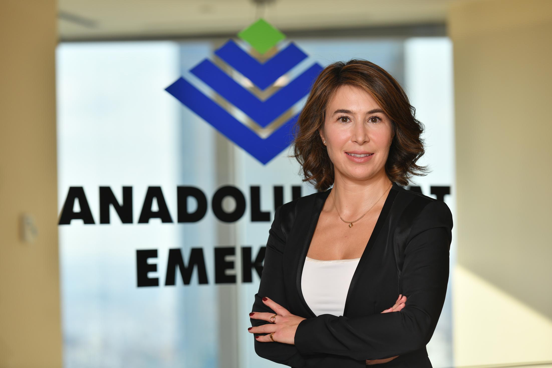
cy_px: 184
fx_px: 2070
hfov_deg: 15.2
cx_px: 276
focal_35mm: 135
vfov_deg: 10.2
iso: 160
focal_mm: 135
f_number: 3.5
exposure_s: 1/200
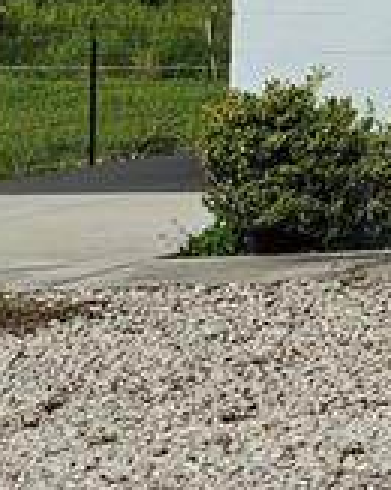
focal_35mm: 141
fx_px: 2043
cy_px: -105
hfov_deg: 8.7
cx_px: 1236
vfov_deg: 13.3
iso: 12
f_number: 1.7
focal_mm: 6.3
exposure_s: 1/2000
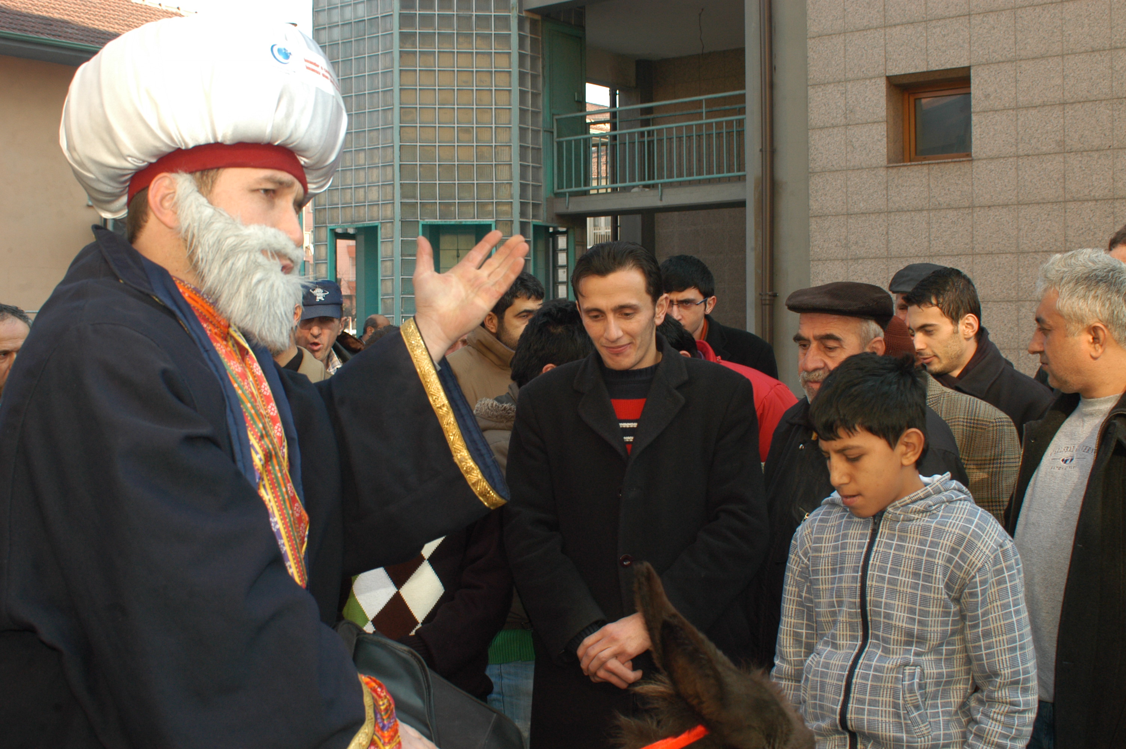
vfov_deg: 31.8
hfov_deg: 46.4
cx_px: 563
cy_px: 374
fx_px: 1312
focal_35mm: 42
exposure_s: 1/180
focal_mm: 28
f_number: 6.7
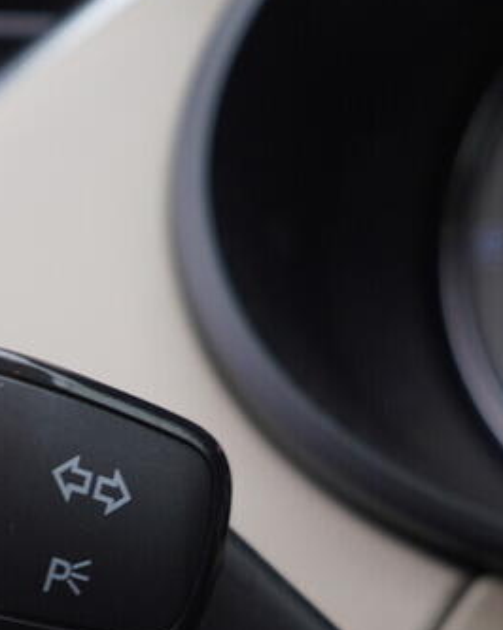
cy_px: 637
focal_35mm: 104
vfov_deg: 18.0
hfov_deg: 14.7
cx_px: 79
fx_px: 1937
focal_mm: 24
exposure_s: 1/50
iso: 125
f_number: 3.2
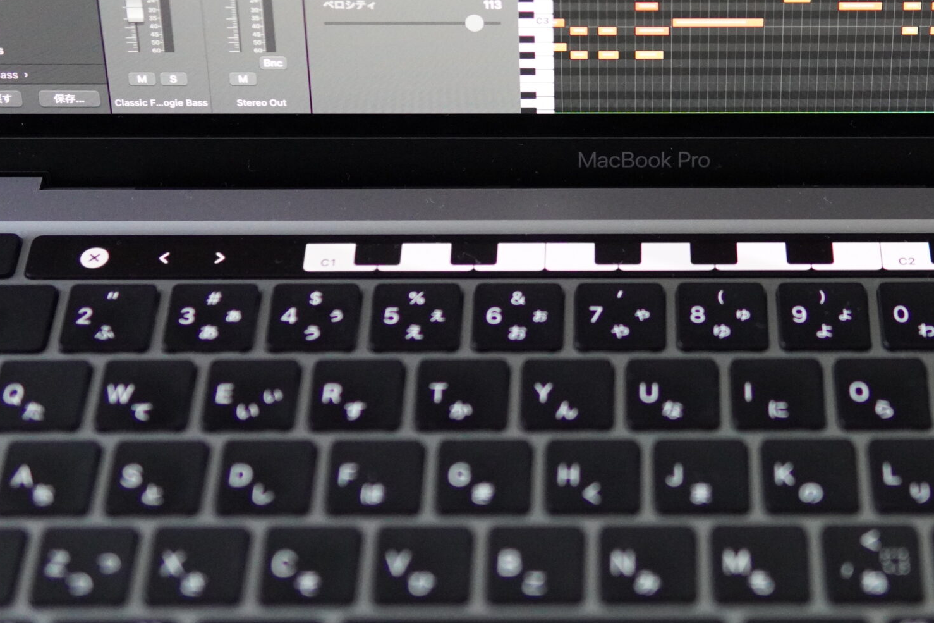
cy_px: 178
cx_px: 648
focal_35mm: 78
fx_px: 2023
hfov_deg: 25.8
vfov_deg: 17.4
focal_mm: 30
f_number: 1.8
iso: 3200
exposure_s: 1/250
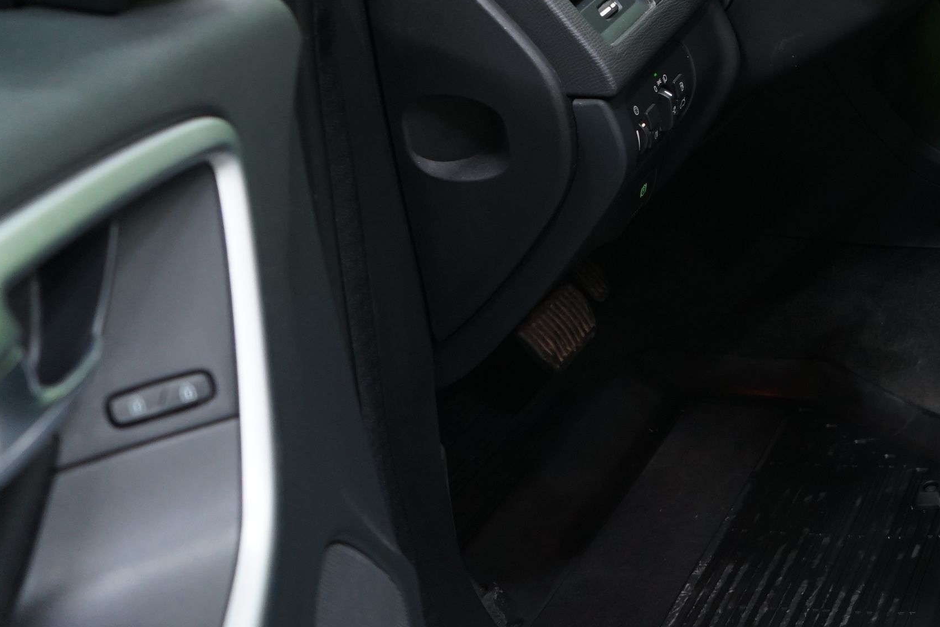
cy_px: -41
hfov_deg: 31.0
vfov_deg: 22.9
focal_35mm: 56
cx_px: 1077
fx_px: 1462
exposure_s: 1/20
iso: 800
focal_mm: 24
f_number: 4.5
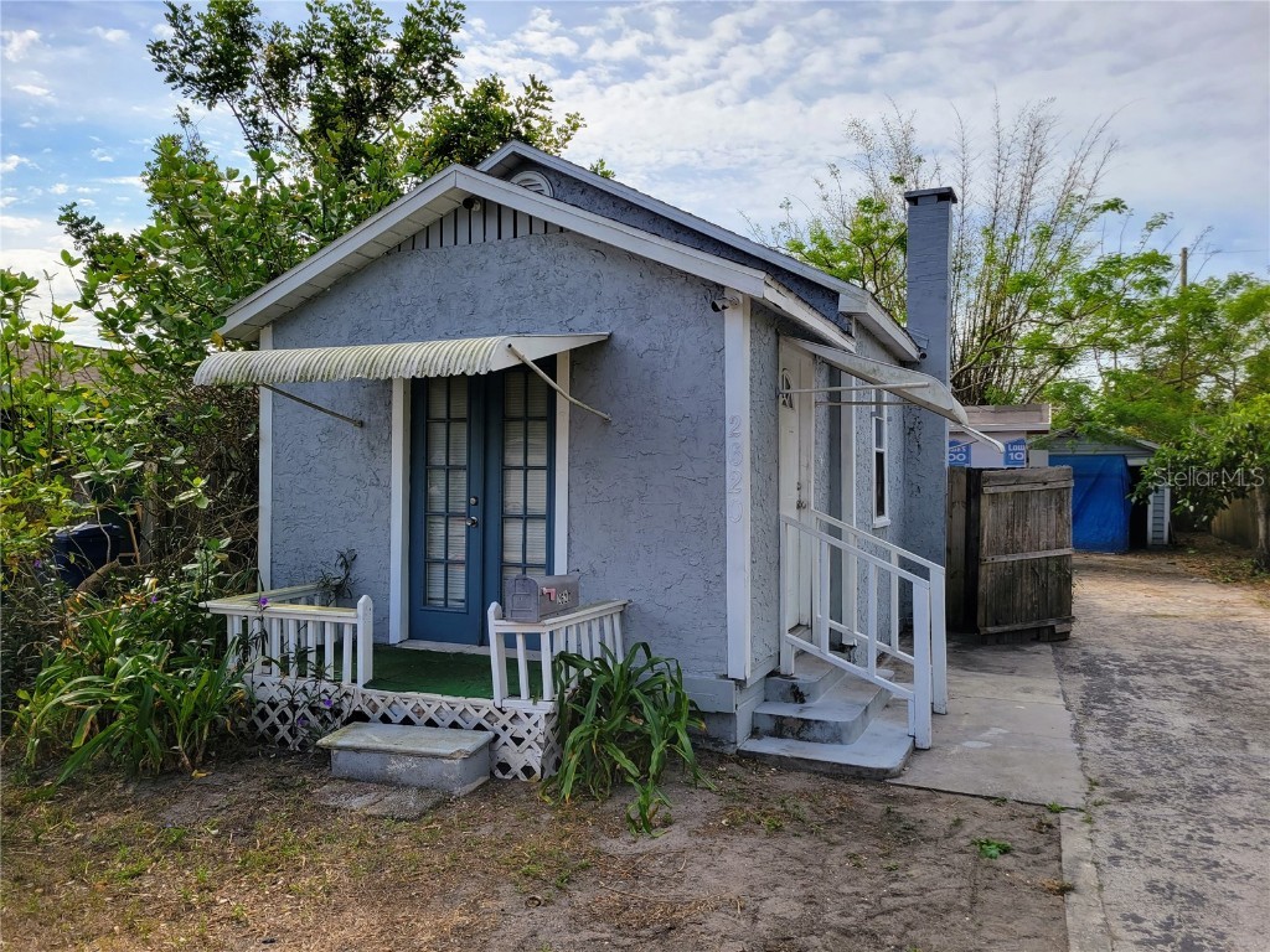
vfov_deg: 53.1
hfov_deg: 67.3
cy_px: 476
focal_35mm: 26
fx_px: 954
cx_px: 635
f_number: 1.8
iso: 40
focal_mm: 5.4
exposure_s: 1/2163
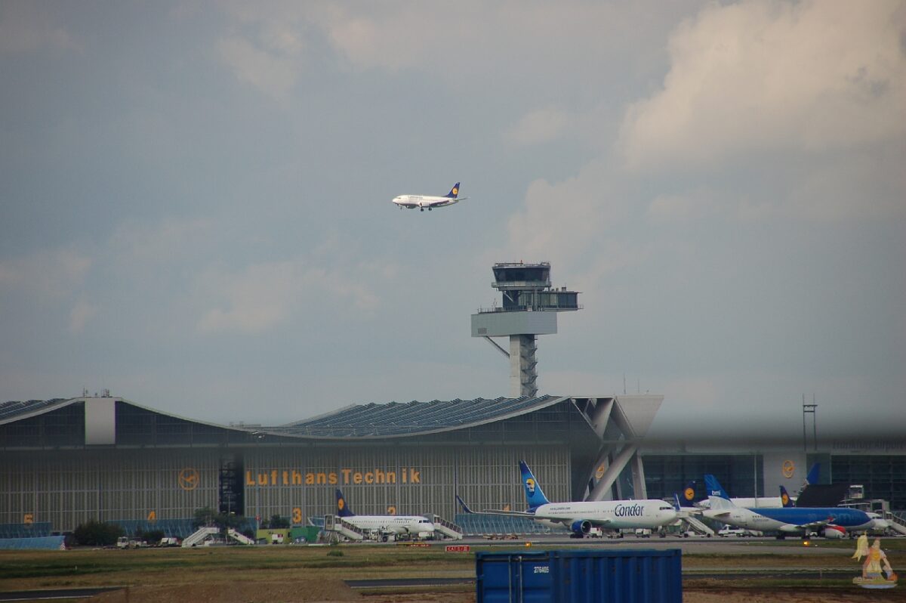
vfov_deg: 4.6
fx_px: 7544
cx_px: 453
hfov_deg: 6.9
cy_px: 302
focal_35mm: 300
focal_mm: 200
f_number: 6.3
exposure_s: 1/400
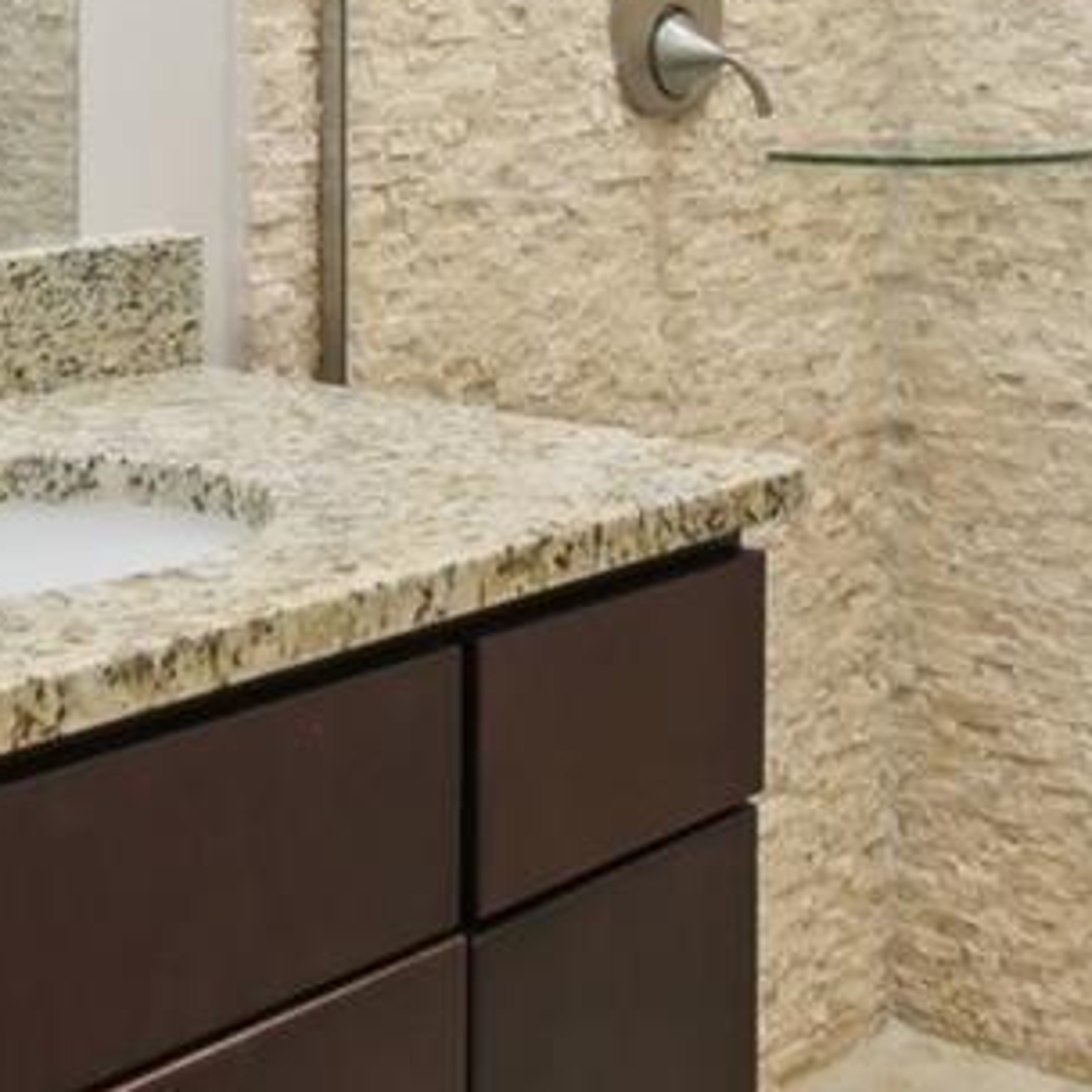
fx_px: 2471
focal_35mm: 69
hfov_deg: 24.6
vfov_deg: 23.4
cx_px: 266
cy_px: -99
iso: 400
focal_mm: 15.5
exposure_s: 1/10
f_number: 8
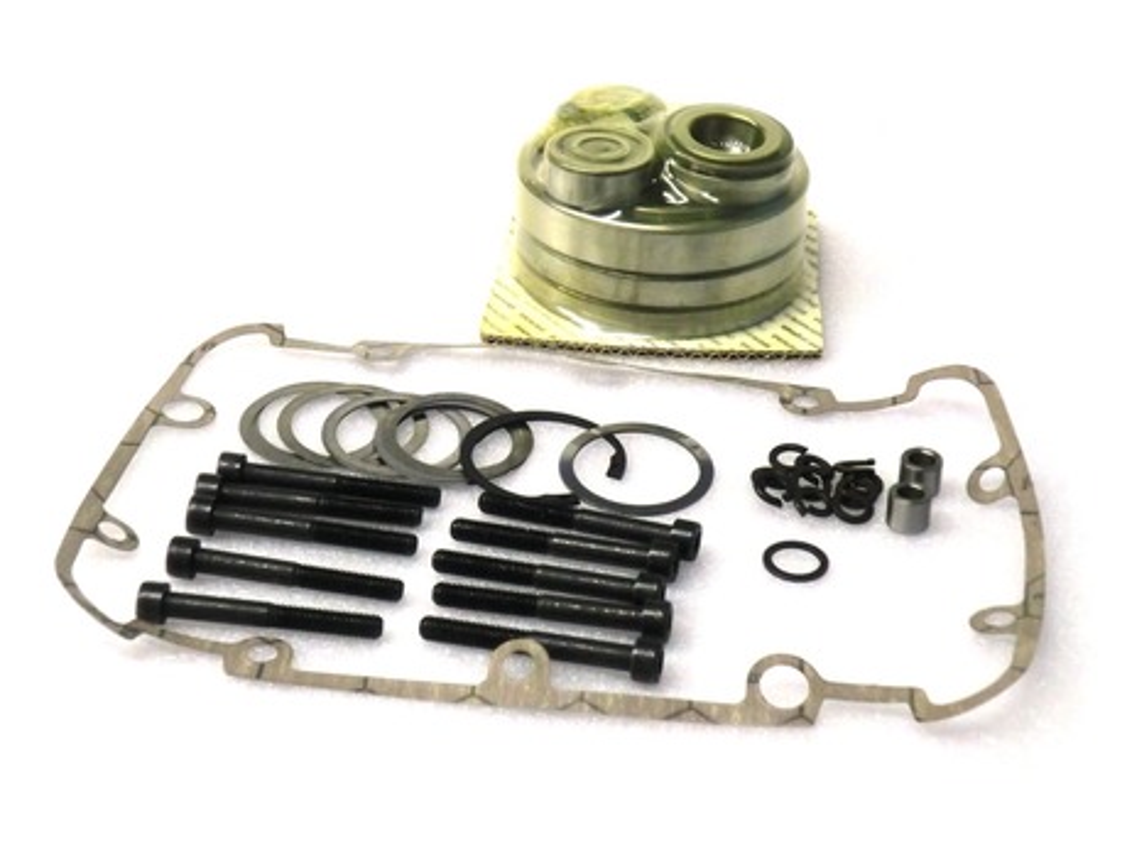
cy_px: 422
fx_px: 2019
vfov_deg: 23.7
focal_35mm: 62
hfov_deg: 31.2
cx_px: 564
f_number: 4.3
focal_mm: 11.16
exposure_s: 1/60
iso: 320
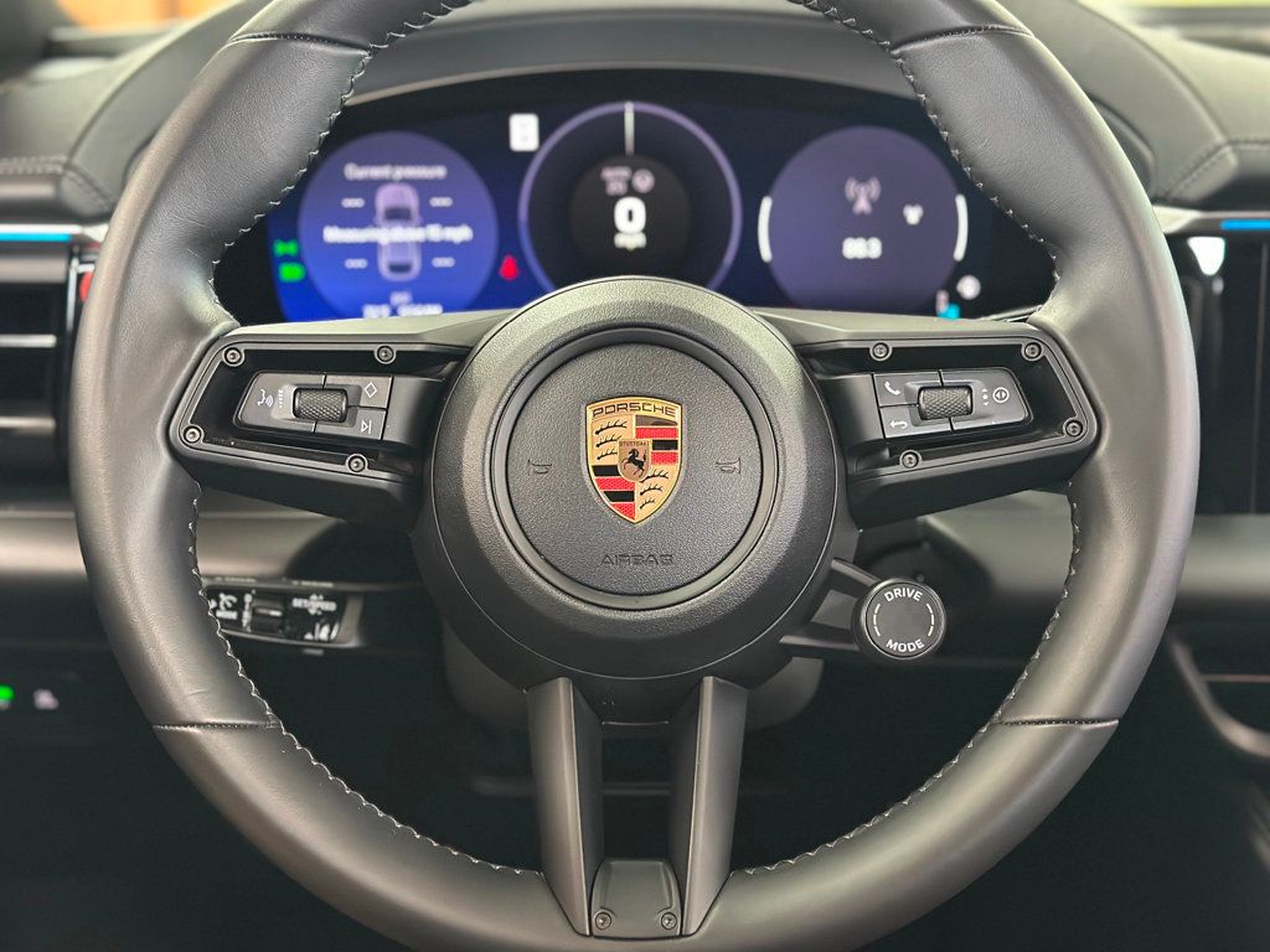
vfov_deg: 30.3
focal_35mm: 48
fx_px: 1761
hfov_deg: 39.7
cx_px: 635
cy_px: 476
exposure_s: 1/40
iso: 800
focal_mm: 6.86
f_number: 1.78
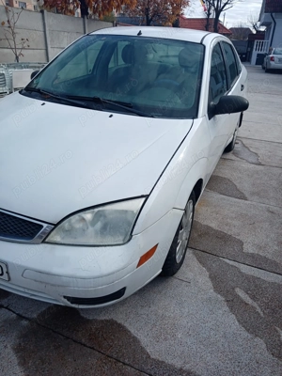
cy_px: 188
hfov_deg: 53.1
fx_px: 282
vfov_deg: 67.3
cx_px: 141
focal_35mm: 26
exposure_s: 1/610
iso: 111
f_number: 1.8
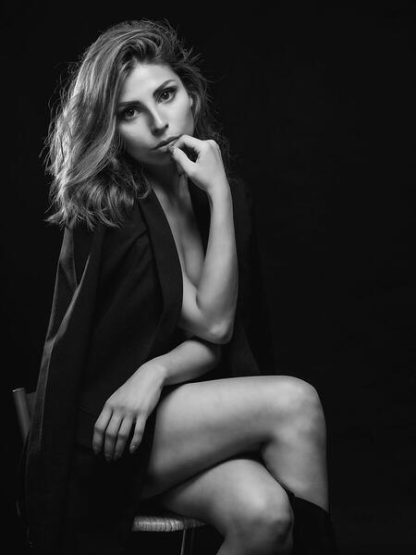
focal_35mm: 87
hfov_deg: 17.0
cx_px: 208
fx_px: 1394
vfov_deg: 22.5
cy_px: 278
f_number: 11
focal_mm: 110
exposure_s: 1/100
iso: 200
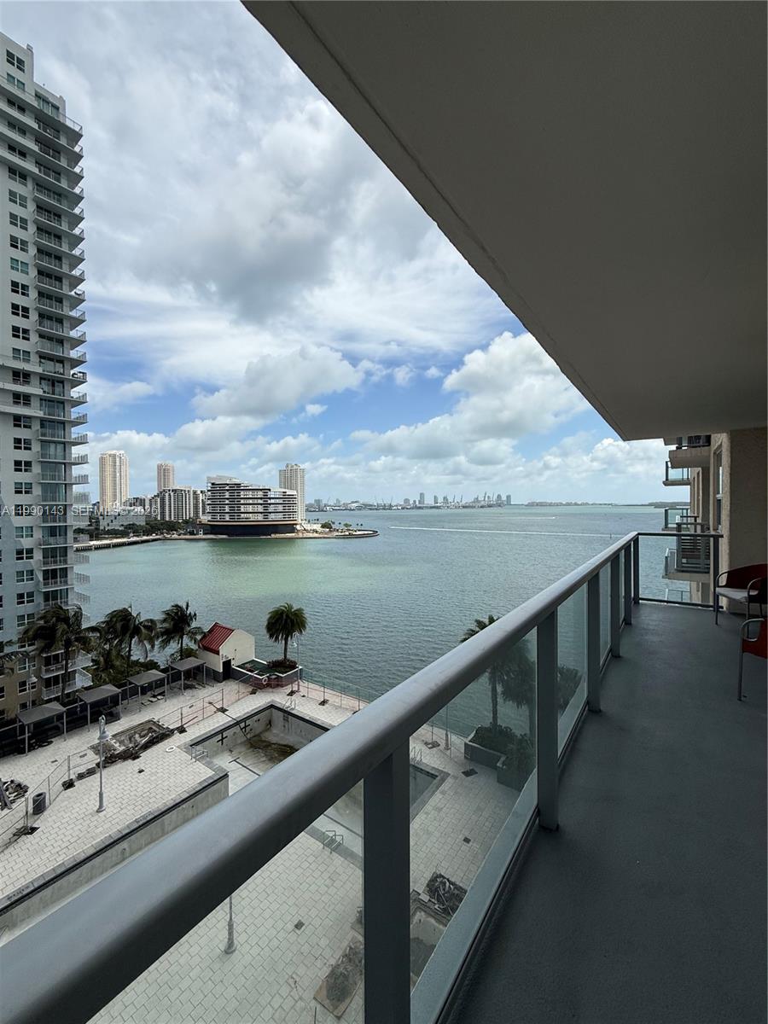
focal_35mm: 14
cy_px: 512
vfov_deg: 102.1
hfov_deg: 85.7
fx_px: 414
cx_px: 384
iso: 50
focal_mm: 2.22
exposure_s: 1/3125
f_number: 2.2
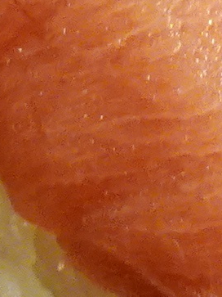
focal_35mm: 412
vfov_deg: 4.8
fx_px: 3525
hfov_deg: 3.6
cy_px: 316
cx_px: 302
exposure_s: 1/15
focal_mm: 6.84
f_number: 4
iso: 200
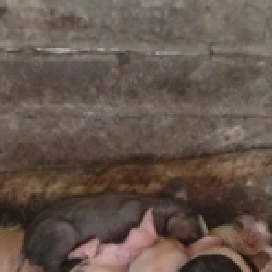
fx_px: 1485
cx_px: 178
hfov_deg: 10.5
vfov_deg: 10.4
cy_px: 268
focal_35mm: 167
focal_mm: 3.98
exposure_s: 1/16.7
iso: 2210
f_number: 1.8
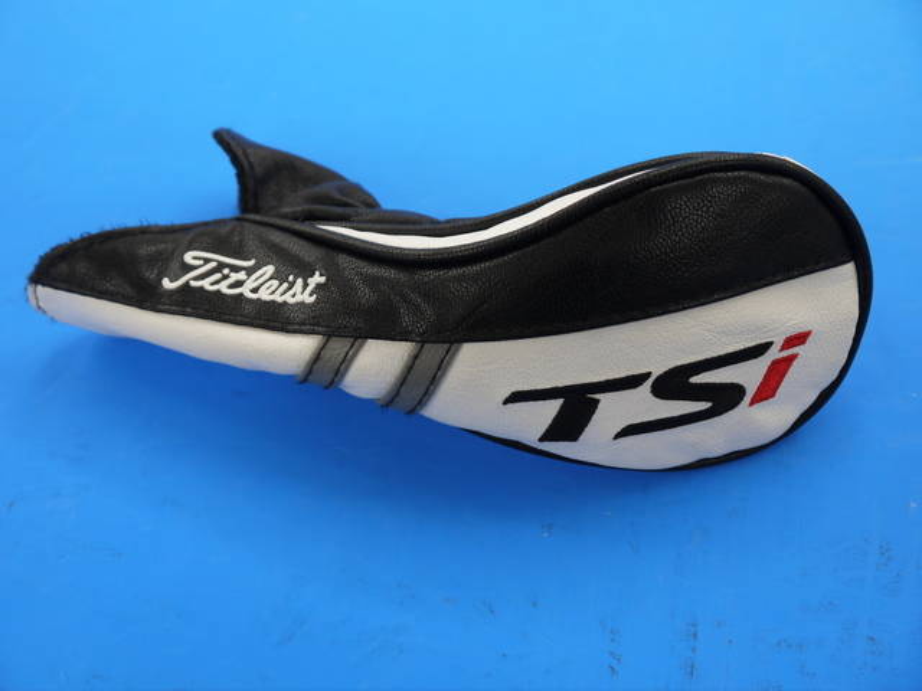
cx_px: 461
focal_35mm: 50
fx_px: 1332
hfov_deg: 38.2
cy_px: 346
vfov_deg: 29.1
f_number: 4.6
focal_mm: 25
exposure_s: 1/60
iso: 250
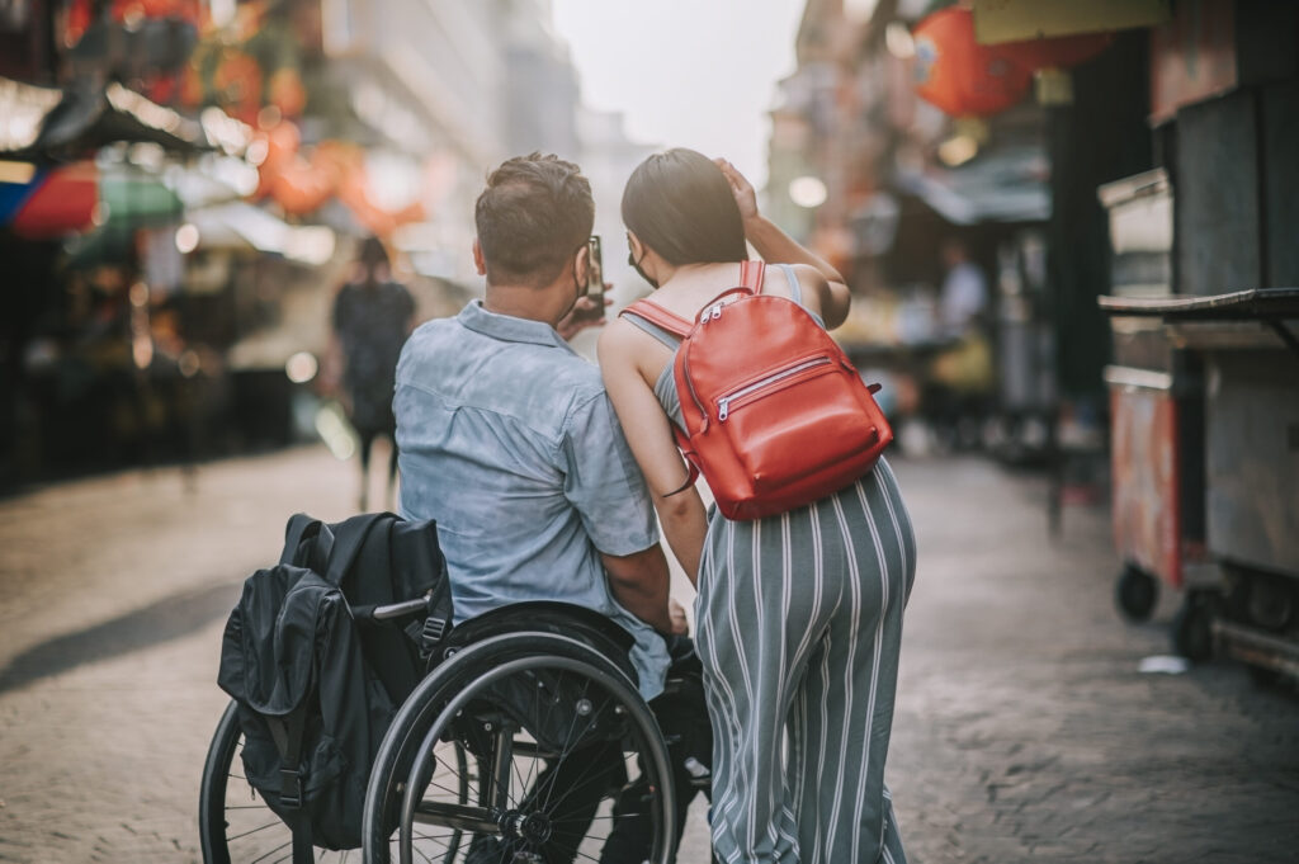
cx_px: 650
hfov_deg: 23.9
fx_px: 3065
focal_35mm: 85
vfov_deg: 16.0
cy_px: 432
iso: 320
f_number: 1.4
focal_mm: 85
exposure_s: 1/5000
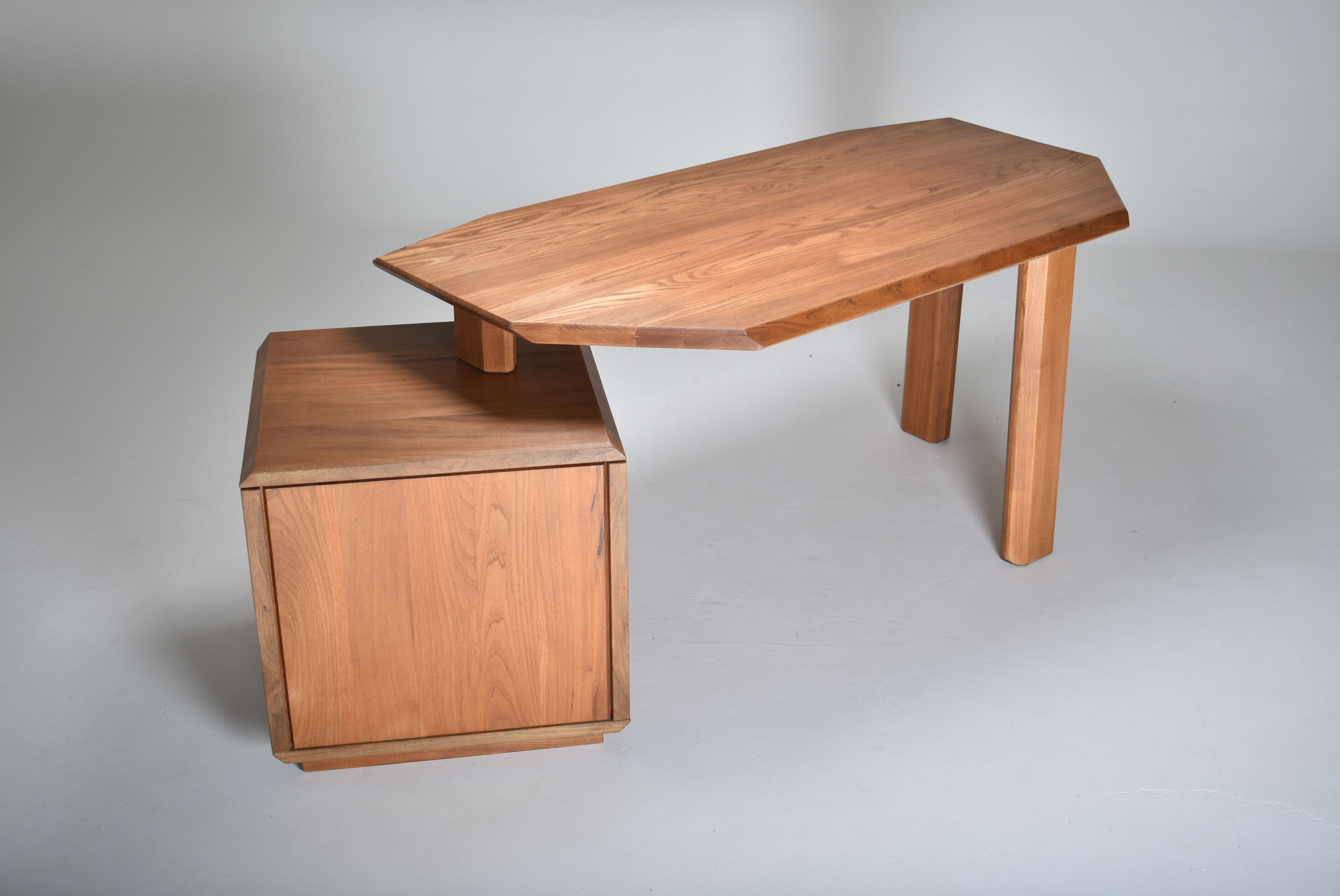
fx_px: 1714
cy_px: 441
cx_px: 669
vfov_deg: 29.3
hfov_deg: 42.7
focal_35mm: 46
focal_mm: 30
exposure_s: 1/200
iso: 100
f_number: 4.2
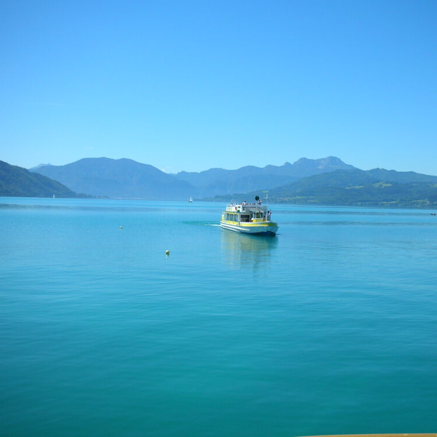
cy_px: 215
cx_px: 252
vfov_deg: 40.0
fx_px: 600
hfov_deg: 39.9
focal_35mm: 42
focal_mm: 5.8
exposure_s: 1/94.3
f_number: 8.5
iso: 50
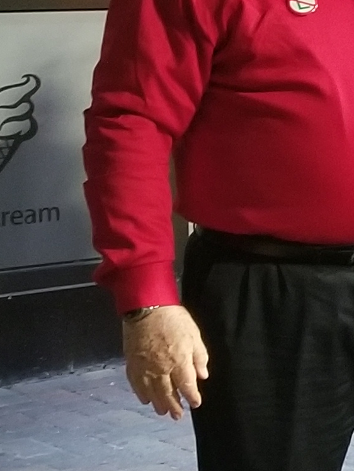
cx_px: 1262
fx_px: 1908
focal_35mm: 140
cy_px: 42
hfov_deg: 8.0
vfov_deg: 14.0
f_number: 1.7
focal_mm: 4.25
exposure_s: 1/19
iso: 200
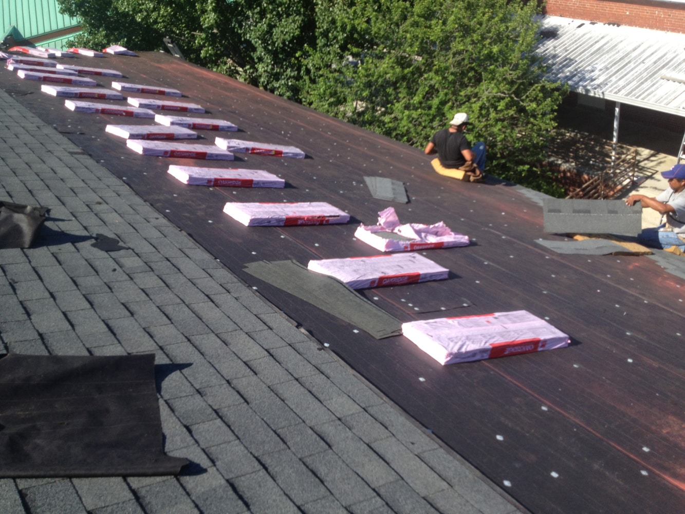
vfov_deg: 40.7
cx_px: 342
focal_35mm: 35
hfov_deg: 52.6
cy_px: 257
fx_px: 693
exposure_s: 1/876
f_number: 2.4
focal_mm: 4.28
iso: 50
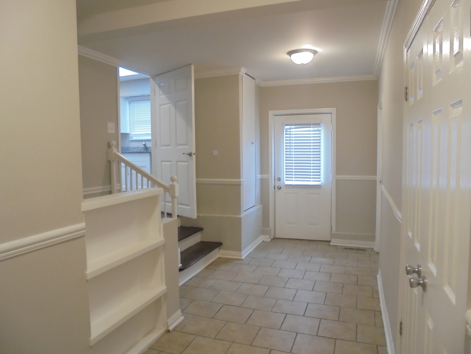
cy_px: 177
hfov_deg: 67.3
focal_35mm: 26
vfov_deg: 53.1
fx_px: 354
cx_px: 236
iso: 320
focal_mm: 4.6
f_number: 3.5
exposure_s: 1/30
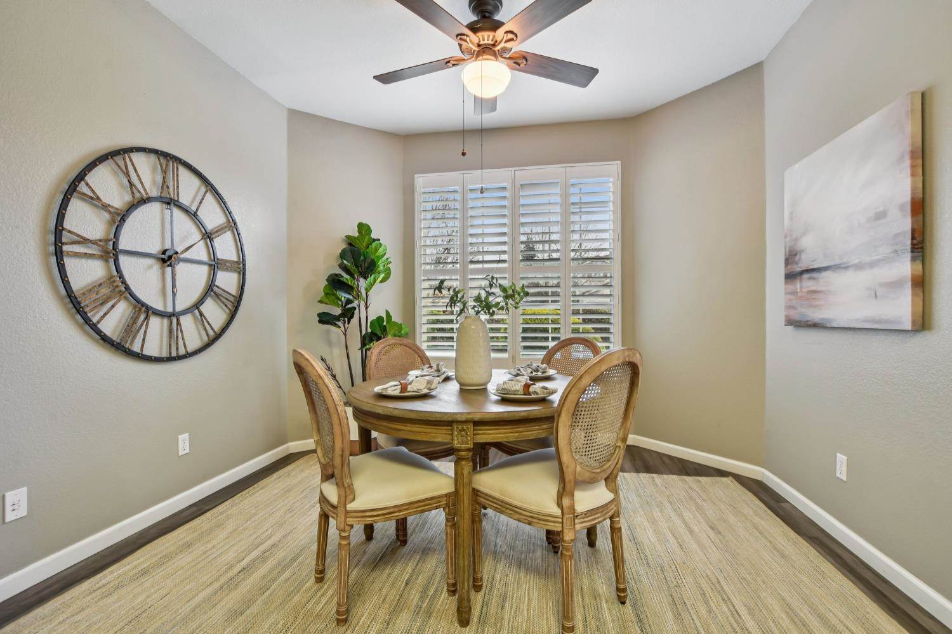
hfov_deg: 100.4
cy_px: 317
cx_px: 476
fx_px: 397
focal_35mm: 15
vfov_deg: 77.3
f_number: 8
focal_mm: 10
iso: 100
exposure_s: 1/2.5
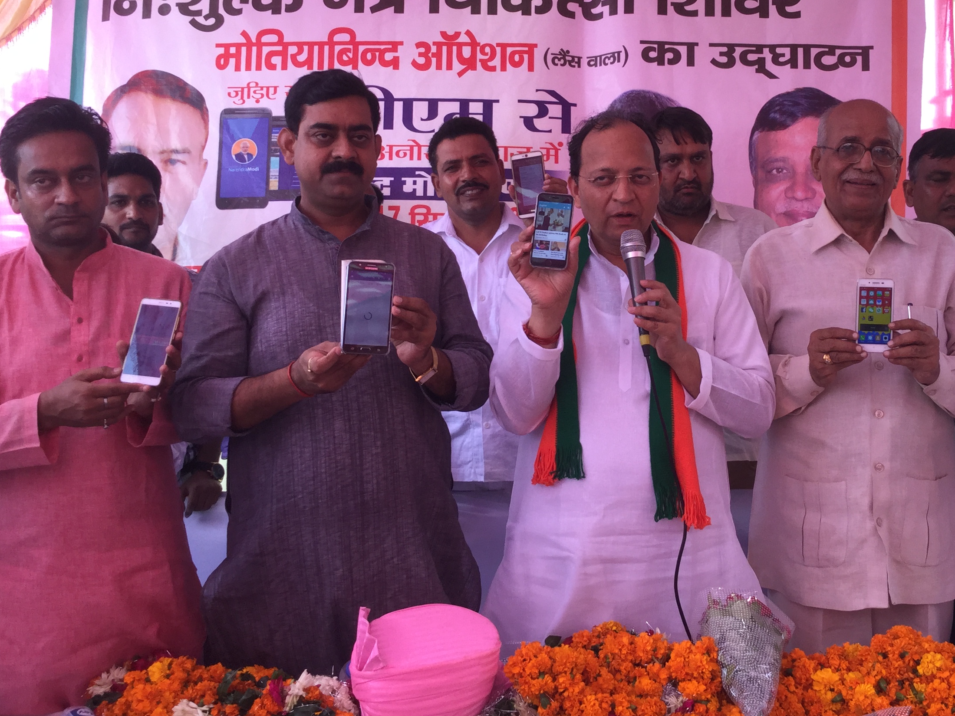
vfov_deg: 31.2
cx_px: 606
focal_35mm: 46
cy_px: 230
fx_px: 1269
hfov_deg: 40.9
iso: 32
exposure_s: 1/100
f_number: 2.4
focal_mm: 3.3
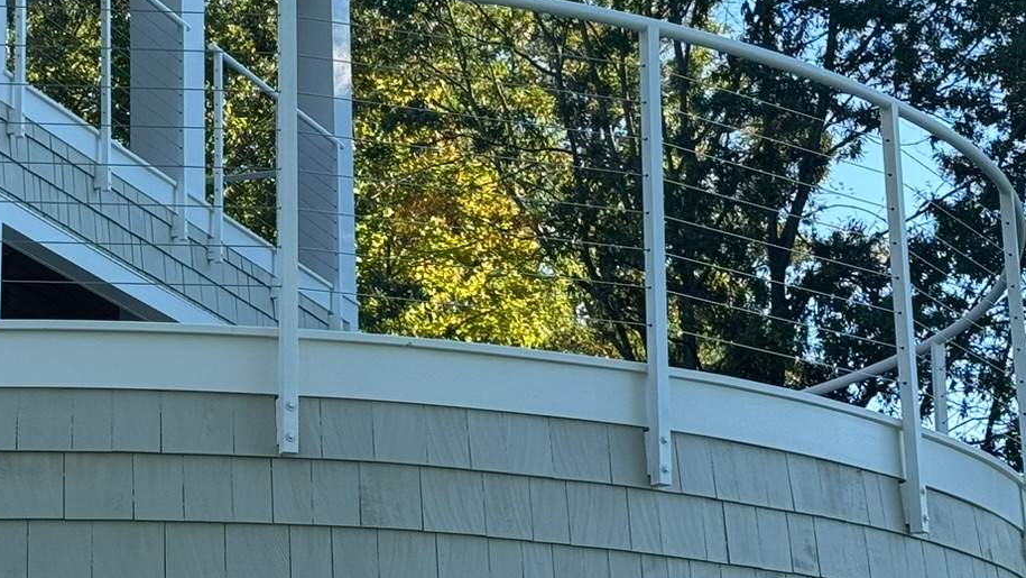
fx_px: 3183
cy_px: 130
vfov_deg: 10.3
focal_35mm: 117
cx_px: 274
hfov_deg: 18.2
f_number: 1.78
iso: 64
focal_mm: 6.76
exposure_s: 1/1366
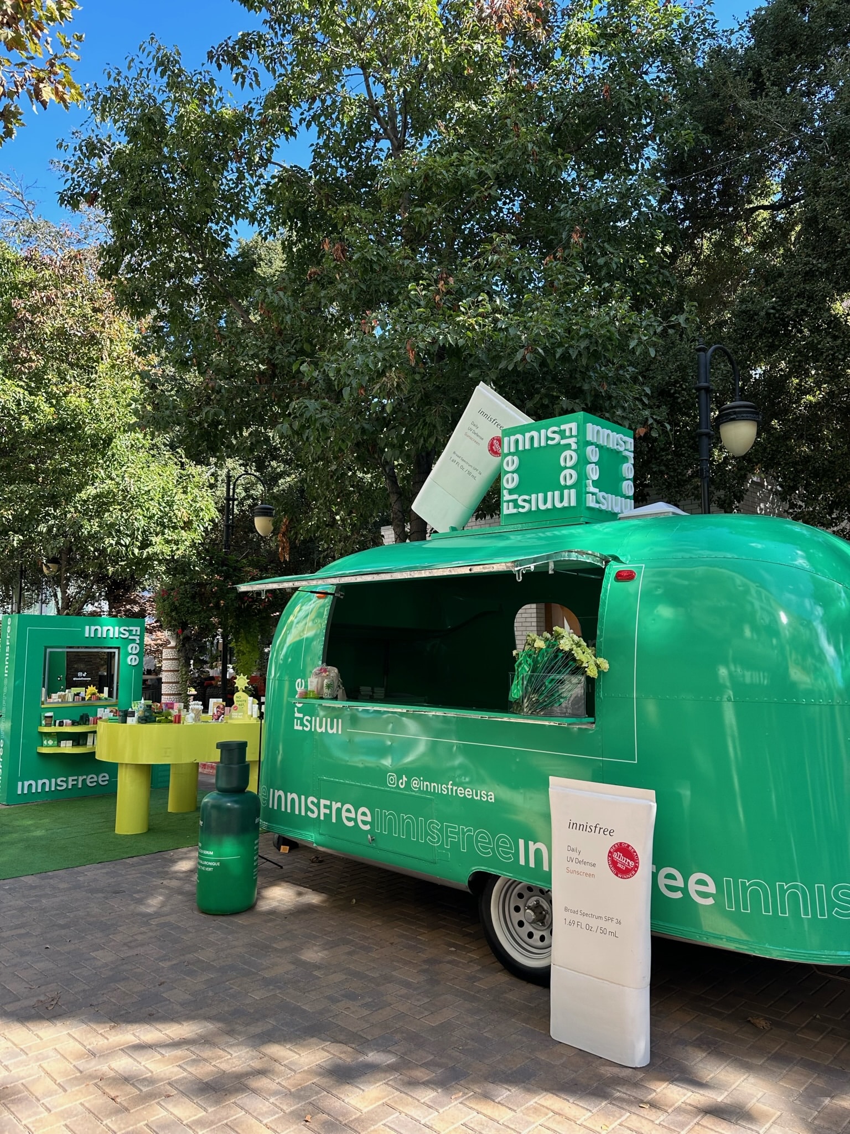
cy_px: 567
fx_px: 786
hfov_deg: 56.8
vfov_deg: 71.6
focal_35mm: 24
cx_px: 425
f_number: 1.78
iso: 80
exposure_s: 1/489
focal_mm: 6.86
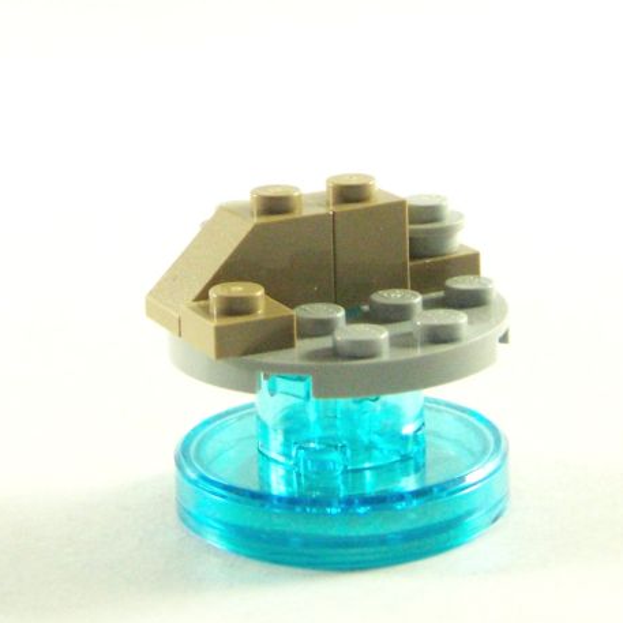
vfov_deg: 17.1
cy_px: 102
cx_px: 315
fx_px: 2057
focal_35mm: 101
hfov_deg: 17.2
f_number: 4
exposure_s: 1/60
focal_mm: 8.5
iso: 400
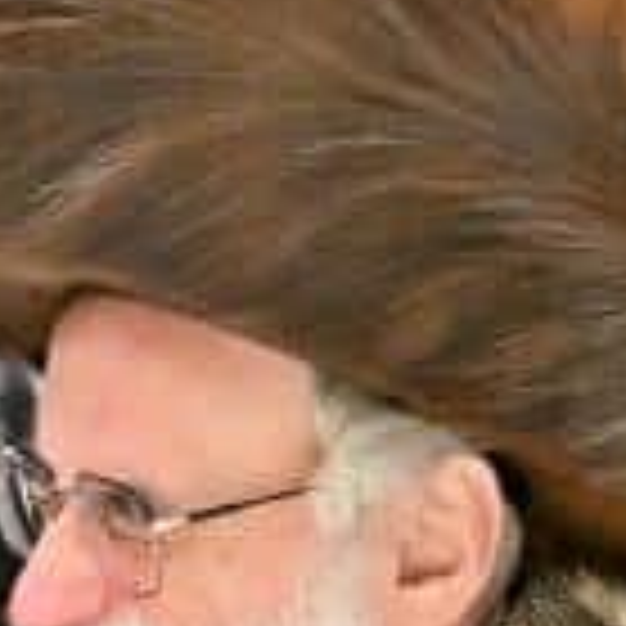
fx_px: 24920
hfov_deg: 1.4
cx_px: -117
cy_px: 455
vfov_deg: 1.4
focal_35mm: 1218
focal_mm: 130
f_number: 2.8
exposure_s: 1/125
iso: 400
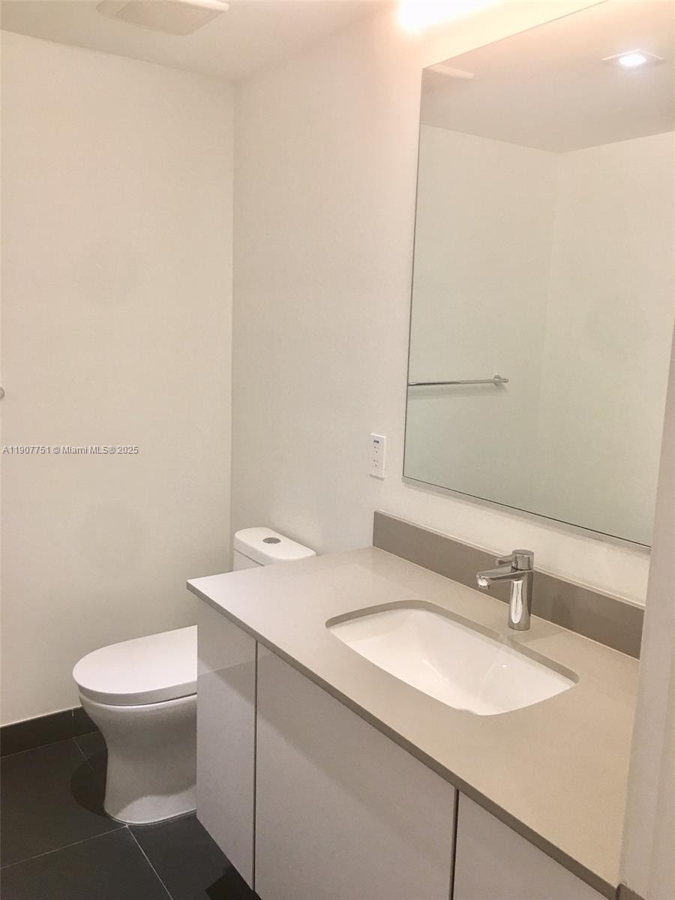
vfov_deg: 61.7
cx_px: 338
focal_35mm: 29
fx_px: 754
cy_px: 450
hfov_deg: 48.2
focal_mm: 4.15
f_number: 2.2
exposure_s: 1/15
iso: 32
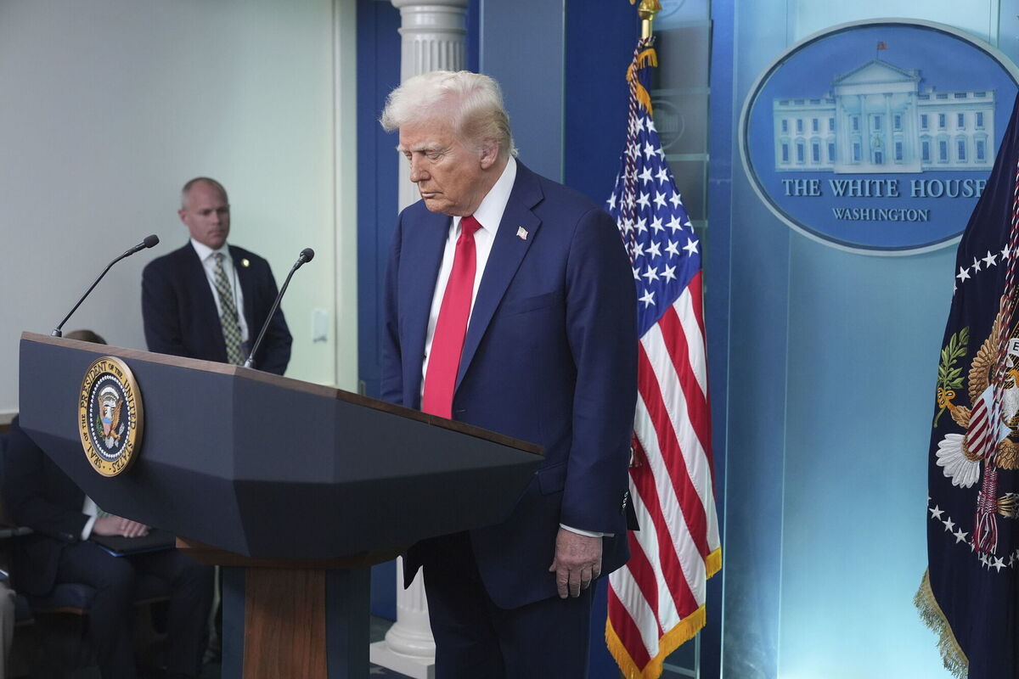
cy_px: 340
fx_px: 1585
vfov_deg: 24.2
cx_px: 510
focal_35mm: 56
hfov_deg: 35.6
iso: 3200
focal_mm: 56
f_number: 4
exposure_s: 1/500
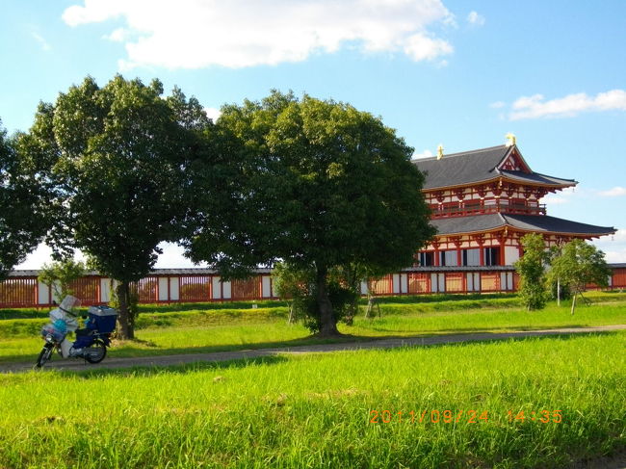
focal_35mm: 61
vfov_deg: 24.0
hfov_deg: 31.7
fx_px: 1103
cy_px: 234
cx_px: 313
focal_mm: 11
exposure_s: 1/500
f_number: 4.1
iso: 100
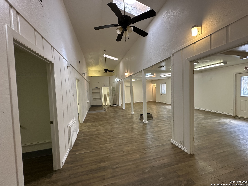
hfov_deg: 102.1
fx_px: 100
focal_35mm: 14
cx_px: 124
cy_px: 93
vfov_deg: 85.7
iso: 250
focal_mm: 2.22
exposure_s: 1/120
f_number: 2.2
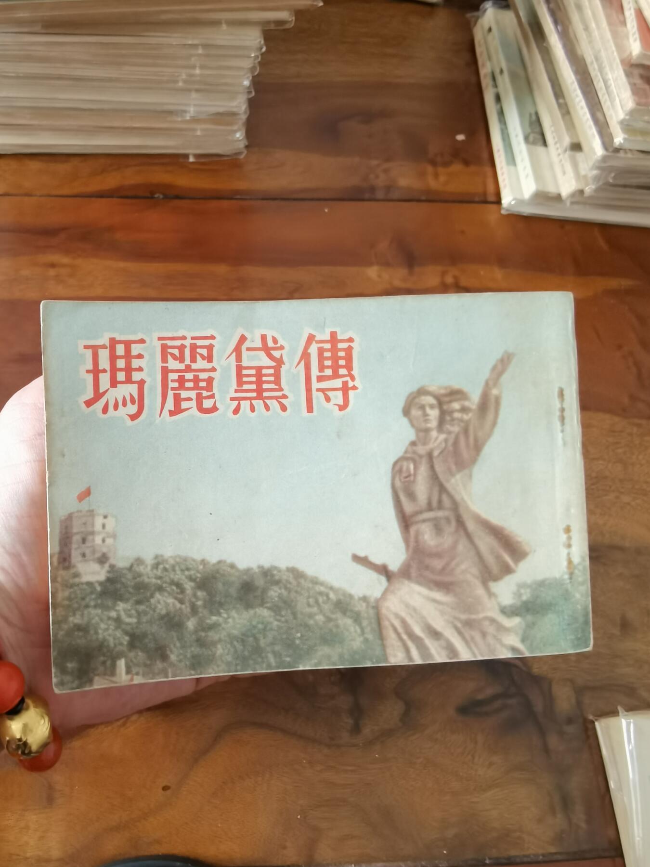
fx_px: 676
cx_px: 325
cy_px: 434
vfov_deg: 65.3
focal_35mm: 27
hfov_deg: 51.4
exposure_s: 1/30
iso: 400
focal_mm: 2.26
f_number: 2.2
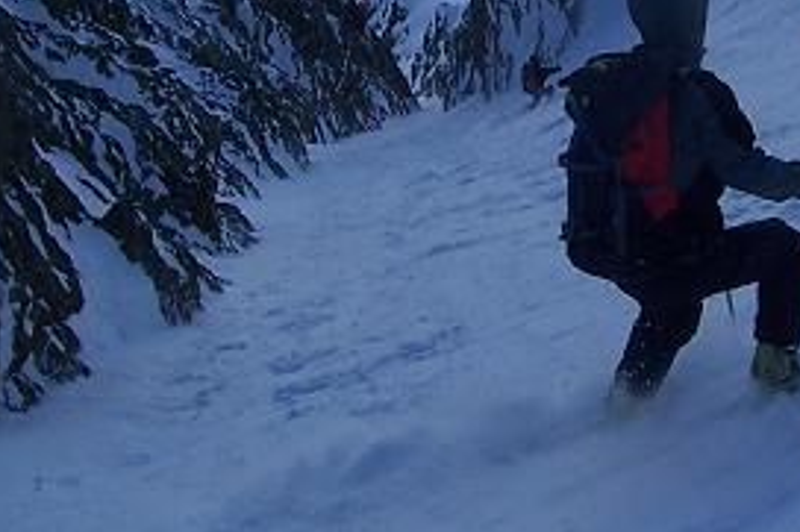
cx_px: 597
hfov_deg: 21.1
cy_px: 44
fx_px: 2132
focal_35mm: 96
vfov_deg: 14.1
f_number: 5.6
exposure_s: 1/500
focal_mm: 5.6
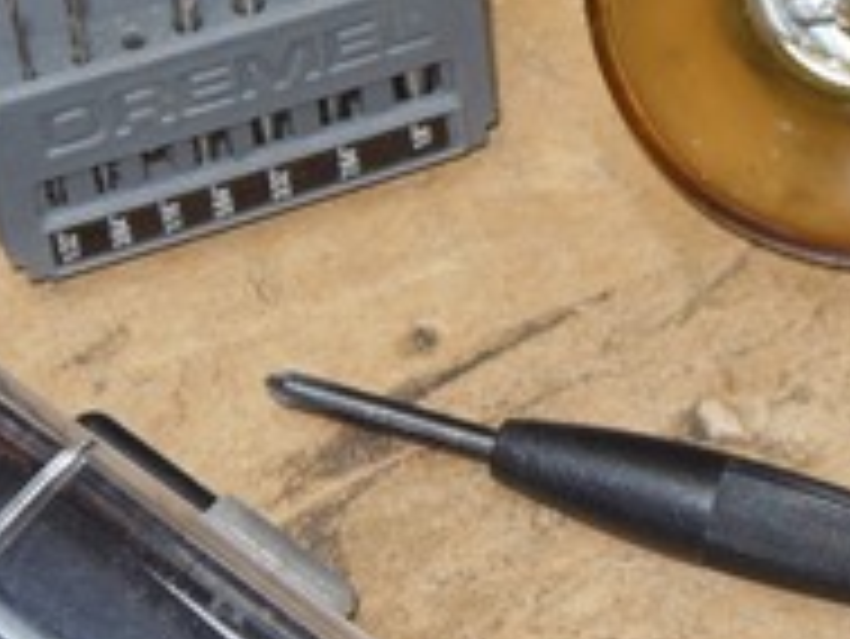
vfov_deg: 8.2
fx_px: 4423
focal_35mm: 180
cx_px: 810
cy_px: 99
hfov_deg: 10.9
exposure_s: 1/60
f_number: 4.4
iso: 200
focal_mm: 13.6
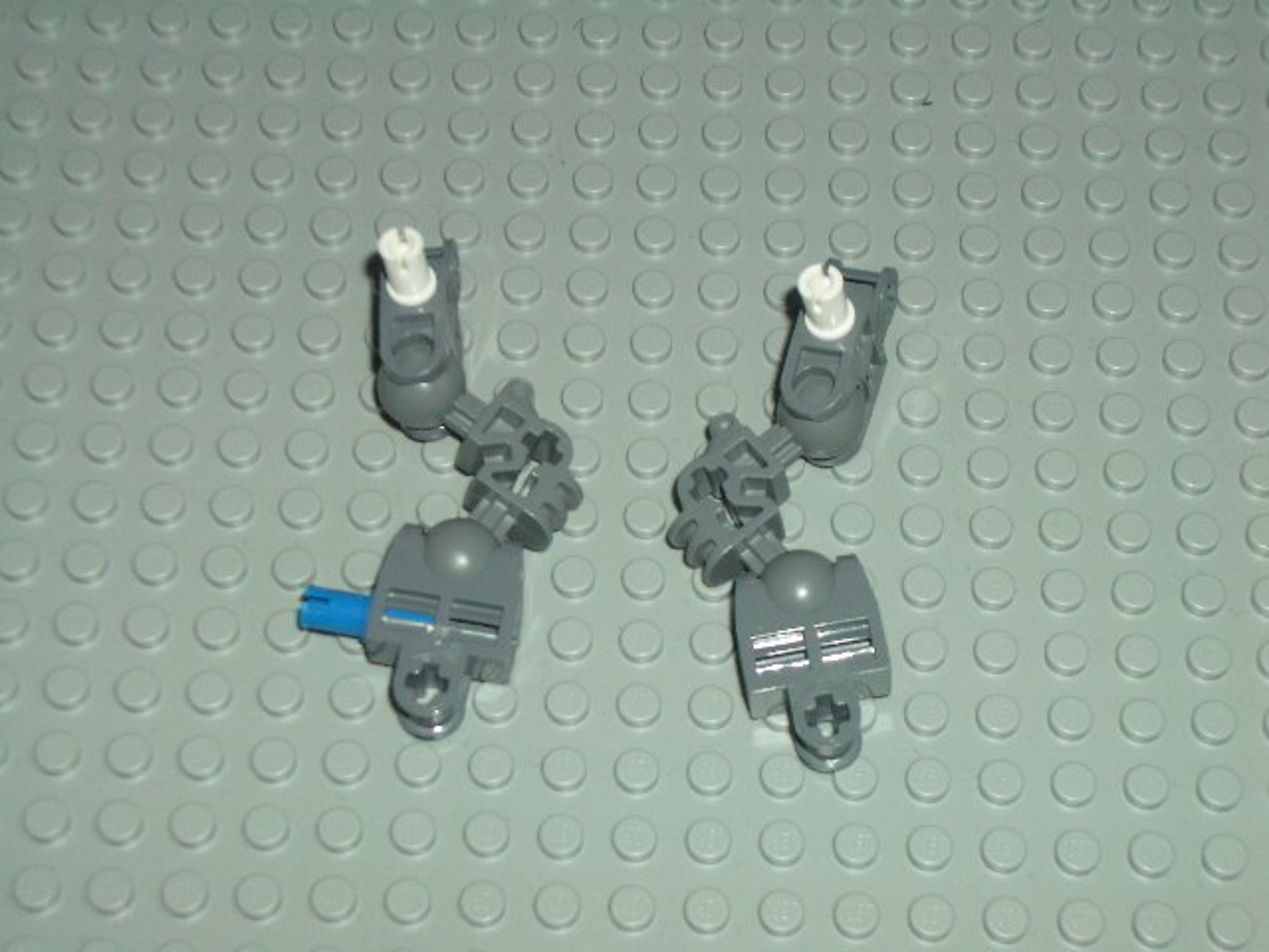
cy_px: 476
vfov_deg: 19.9
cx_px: 634
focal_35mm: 74
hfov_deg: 26.3
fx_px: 2713
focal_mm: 12.2
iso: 100
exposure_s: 1/60
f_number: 3.9
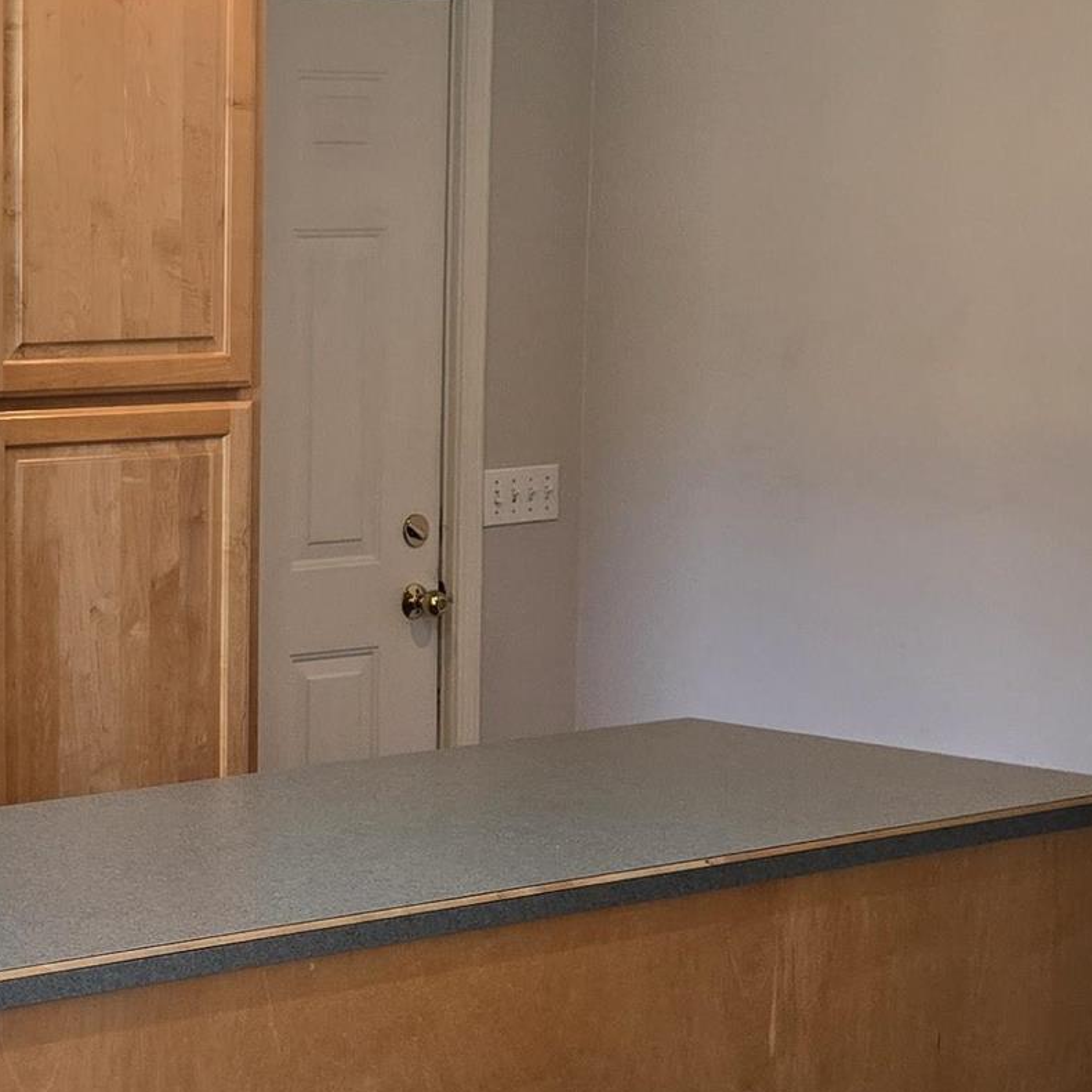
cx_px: -340
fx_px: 2820
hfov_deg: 20.1
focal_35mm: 79
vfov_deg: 21.9
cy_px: 679
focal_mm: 5.4
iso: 125
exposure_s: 1/120
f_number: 1.8
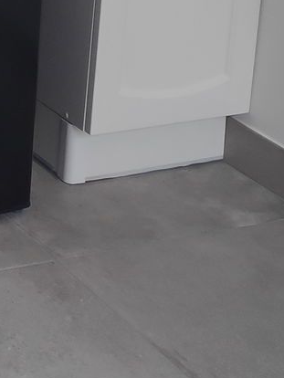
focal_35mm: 103
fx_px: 1126
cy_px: -257
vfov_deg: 16.6
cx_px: -384
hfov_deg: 11.9
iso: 376
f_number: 1.9
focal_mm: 3.94
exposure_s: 1/100
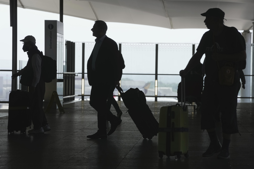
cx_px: 127
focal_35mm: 200
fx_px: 1411
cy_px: 84
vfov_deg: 6.9
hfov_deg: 10.3
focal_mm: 200
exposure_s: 1/800
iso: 800
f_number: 8
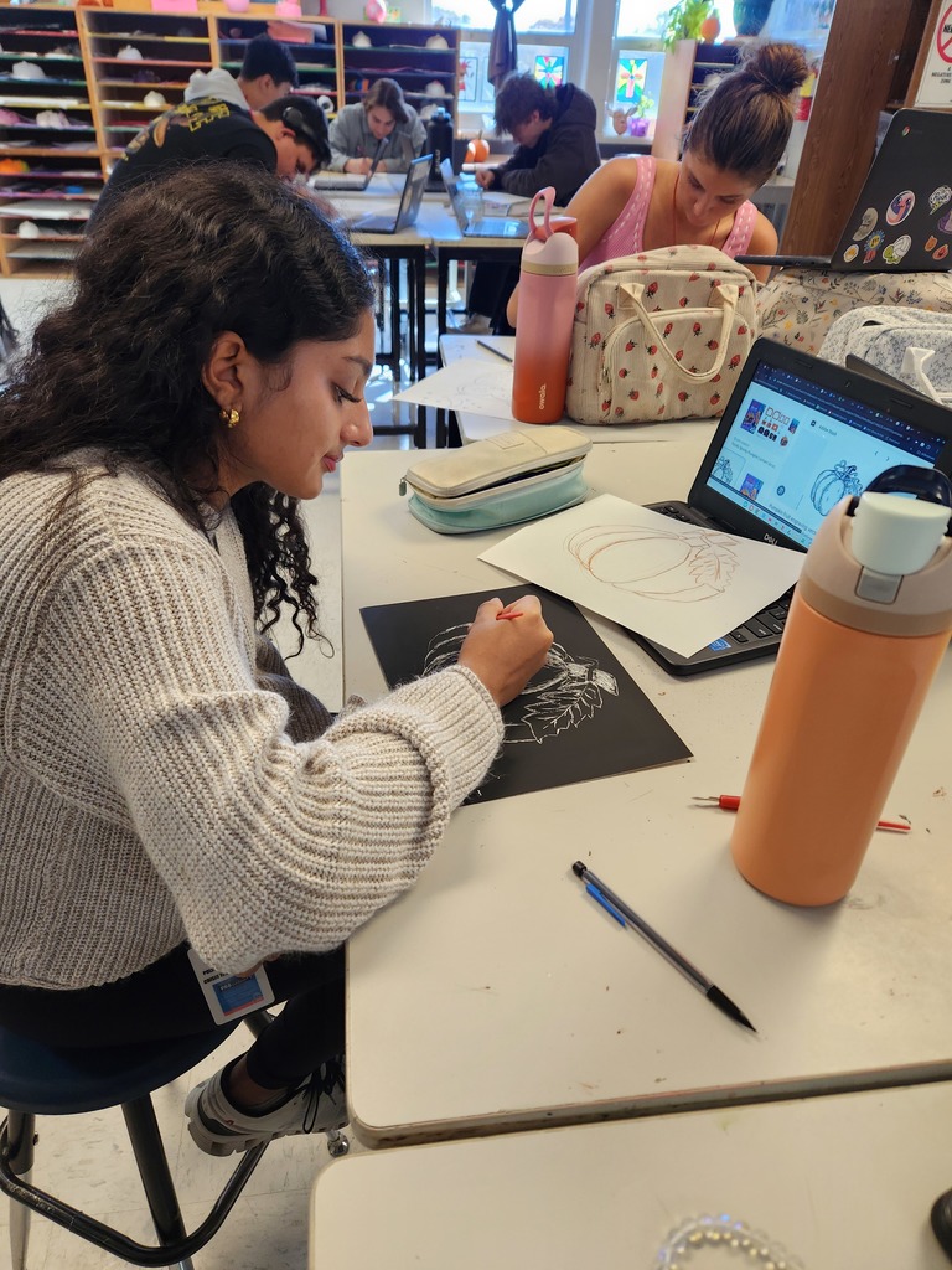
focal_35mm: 23
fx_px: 843
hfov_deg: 58.9
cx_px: 476
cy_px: 635
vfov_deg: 73.9
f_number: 1.8
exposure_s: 1/120
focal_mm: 5.4
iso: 200
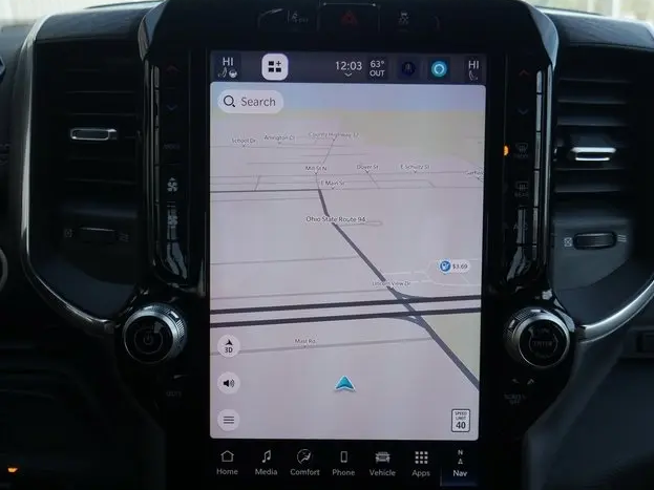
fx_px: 699
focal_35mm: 37
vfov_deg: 38.7
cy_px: 242
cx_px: 335
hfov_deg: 50.1
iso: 200
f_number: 5
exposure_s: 1/160
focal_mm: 18
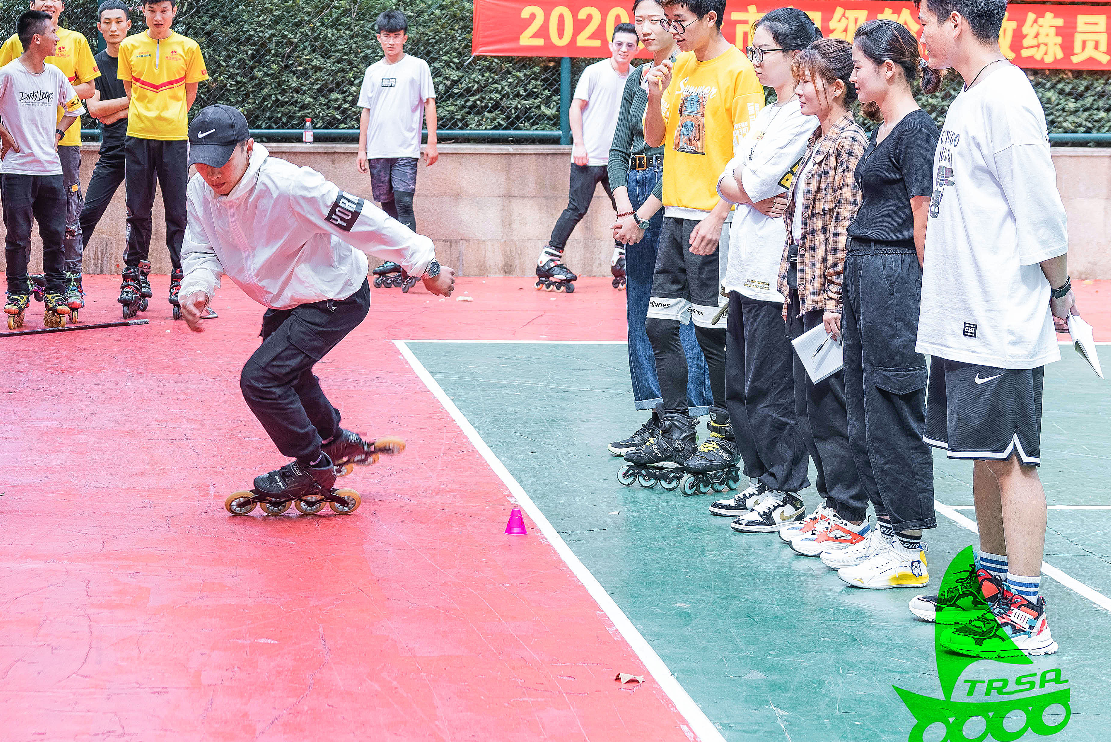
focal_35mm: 84
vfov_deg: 16.2
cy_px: 177
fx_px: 2593
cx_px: 224
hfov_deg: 23.8
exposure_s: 1/160
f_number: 3.5
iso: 125
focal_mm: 42
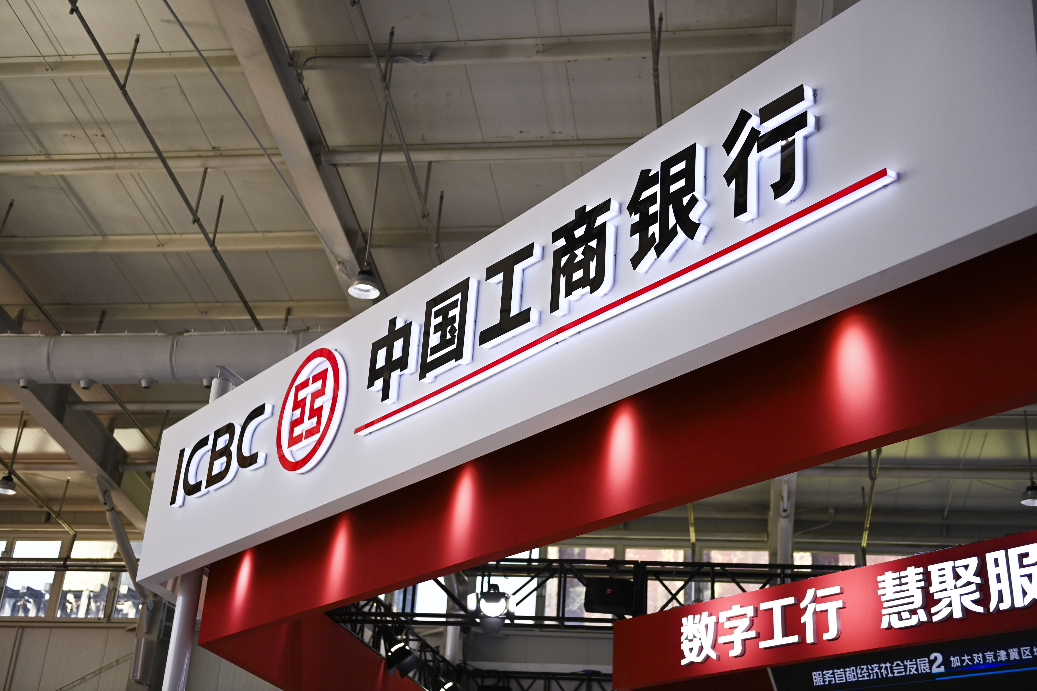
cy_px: 346
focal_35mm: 48
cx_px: 518
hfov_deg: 41.1
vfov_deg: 28.1
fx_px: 1383
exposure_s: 1/1000
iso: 360
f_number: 2.8
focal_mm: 48
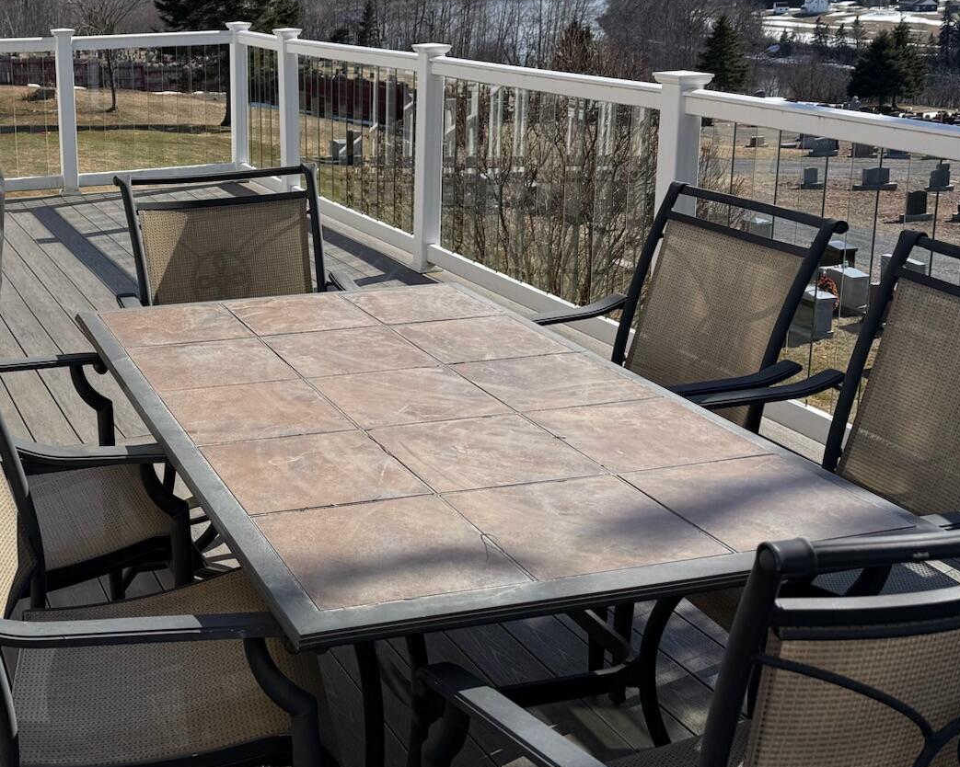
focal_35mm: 46
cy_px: 200
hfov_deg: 39.1
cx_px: 221
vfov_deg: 32.2
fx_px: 1307
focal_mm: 6.76
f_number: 1.78
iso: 80
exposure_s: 1/6173
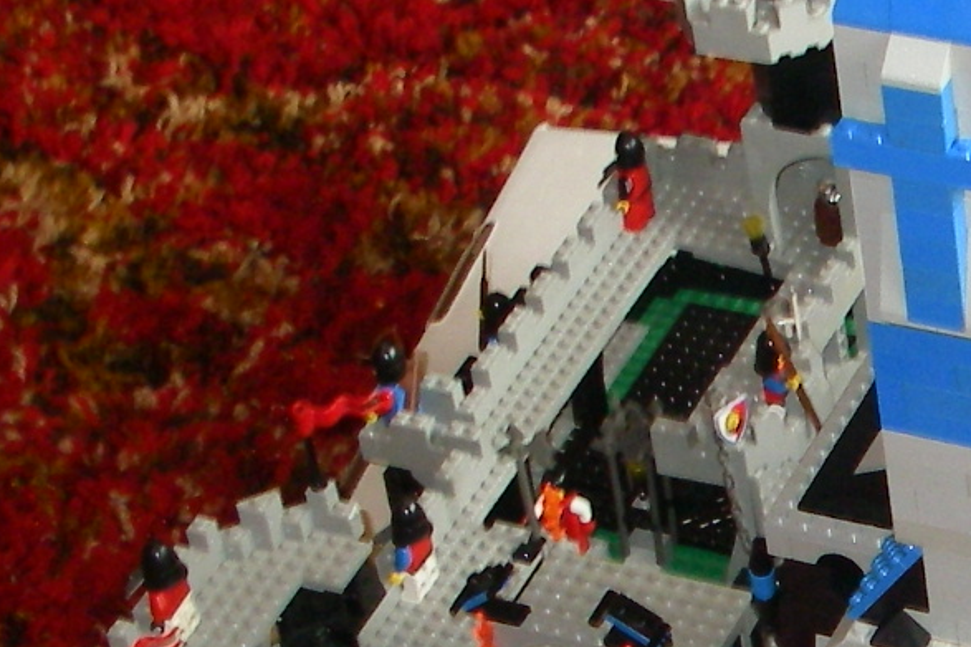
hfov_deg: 14.3
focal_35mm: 138
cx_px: 1222
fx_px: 3721
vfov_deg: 9.9
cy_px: 543
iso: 200
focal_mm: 6.3
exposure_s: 1/40
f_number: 3.3
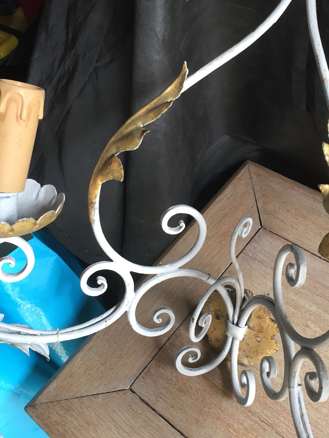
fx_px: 507
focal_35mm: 40
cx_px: 198
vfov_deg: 46.6
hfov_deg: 35.8
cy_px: 180
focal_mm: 4.15
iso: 32
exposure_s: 1/33
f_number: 2.2
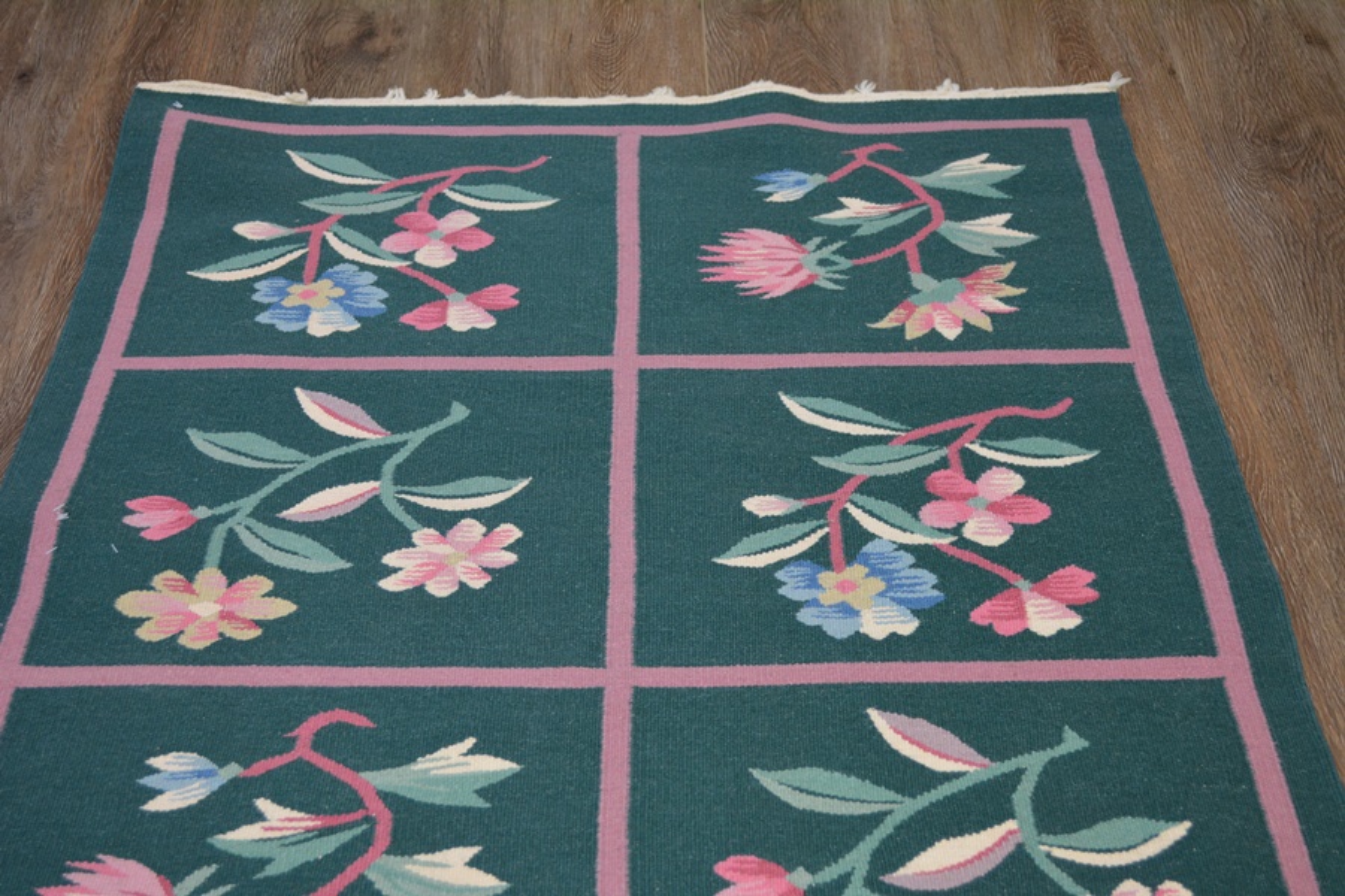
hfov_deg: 35.1
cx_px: 672
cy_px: 448
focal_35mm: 57
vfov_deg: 23.8
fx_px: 2129
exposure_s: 1/50
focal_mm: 38
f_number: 5
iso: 800
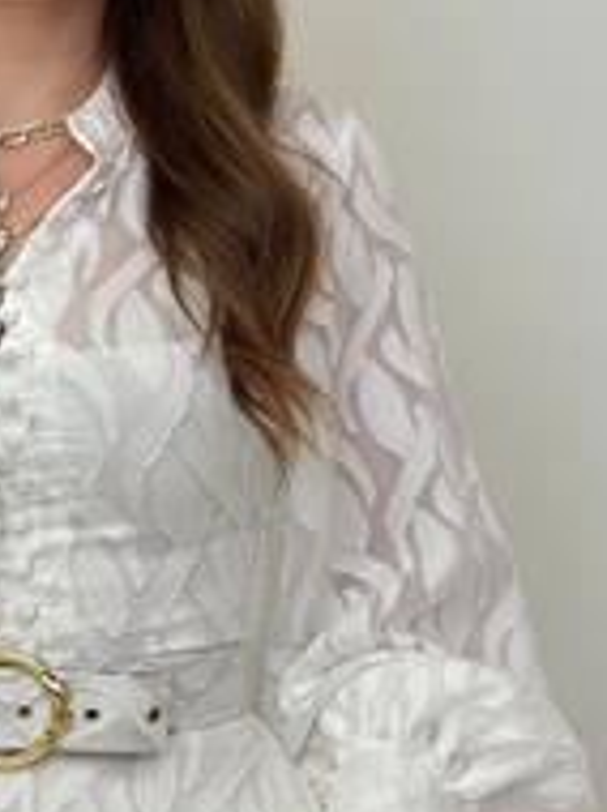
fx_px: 3163
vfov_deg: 14.6
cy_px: 506
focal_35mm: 135
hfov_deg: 10.9
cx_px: 0
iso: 80
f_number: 1.78
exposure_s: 1/401
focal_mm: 6.86
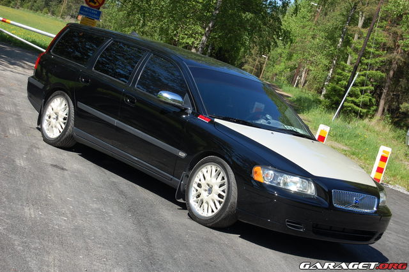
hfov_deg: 24.6
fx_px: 937
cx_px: 204
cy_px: 136
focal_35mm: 82
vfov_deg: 16.5
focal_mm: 55
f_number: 8
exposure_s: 1/250
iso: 200
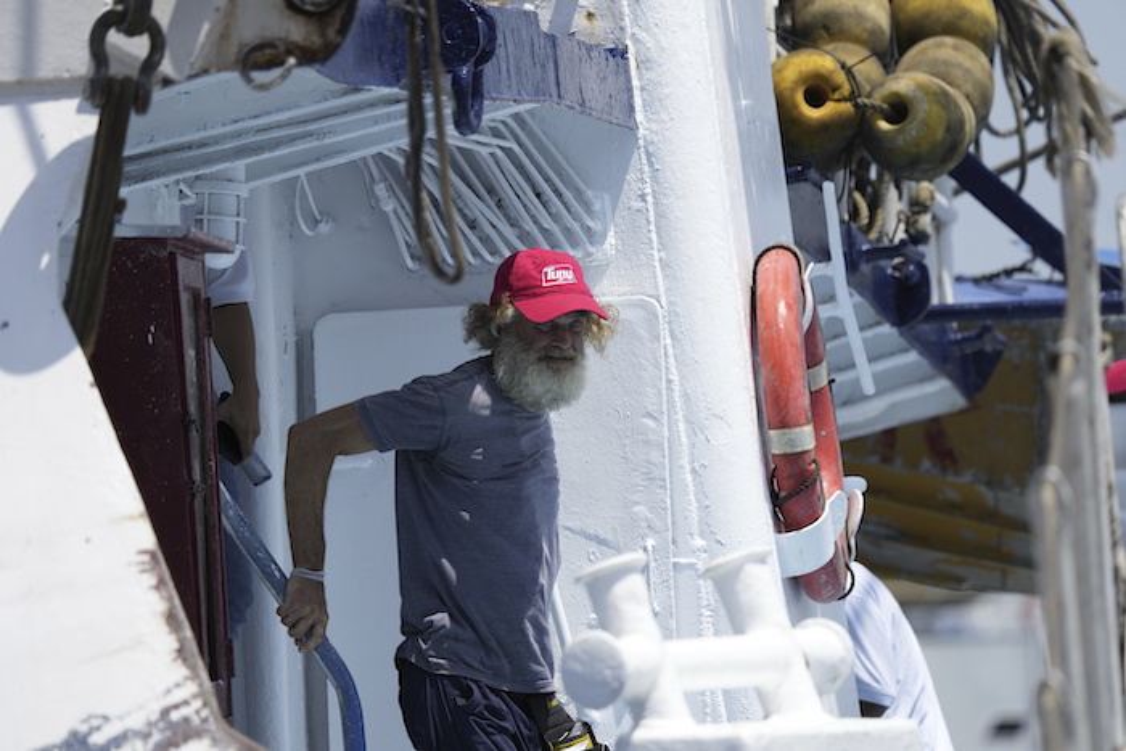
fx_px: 10949
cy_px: 376
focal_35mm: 350
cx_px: 563
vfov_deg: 3.9
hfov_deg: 5.9
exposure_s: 1/1000
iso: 200
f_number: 6.3
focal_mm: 350
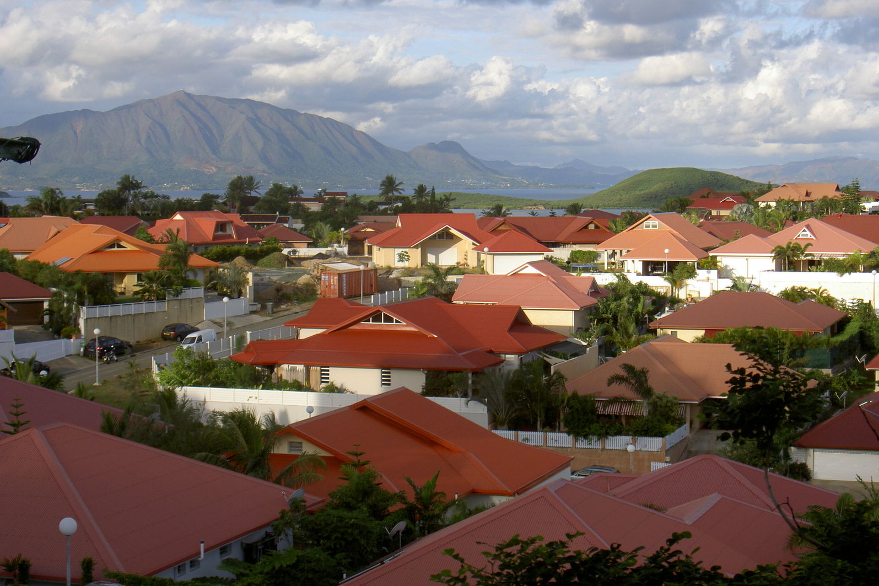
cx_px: 439
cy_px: 274
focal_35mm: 72
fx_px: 1758
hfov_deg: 28.1
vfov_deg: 18.9
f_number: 6.1
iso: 50
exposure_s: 1/160
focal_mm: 14.2
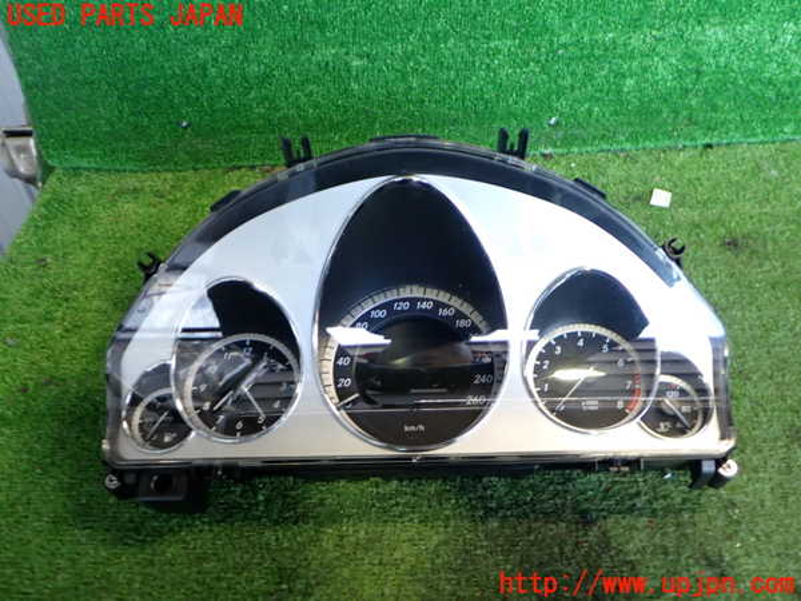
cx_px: 400
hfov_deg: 60.0
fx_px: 694
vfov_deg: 46.8
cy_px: 300
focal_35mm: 30
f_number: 2.3
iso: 200
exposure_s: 1/30
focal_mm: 5.4
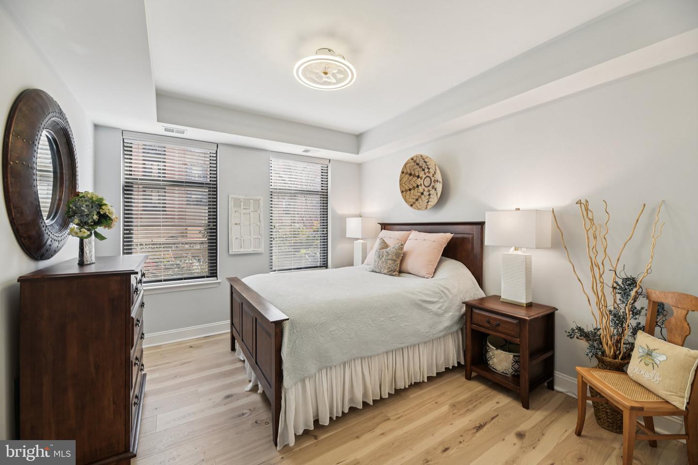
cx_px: 349
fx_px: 271
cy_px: 232
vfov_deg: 81.2
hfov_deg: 104.3
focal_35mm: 14
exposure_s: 1/15
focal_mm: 14
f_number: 7.1
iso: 320
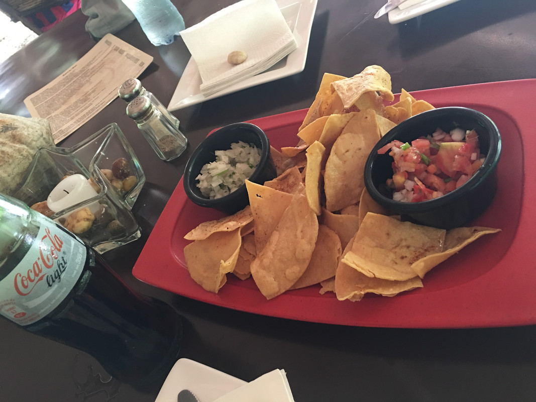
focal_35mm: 29
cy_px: 201
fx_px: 449
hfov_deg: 61.7
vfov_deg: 48.2
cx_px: 268
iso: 80
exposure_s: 1/15
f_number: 2.2
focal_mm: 4.15
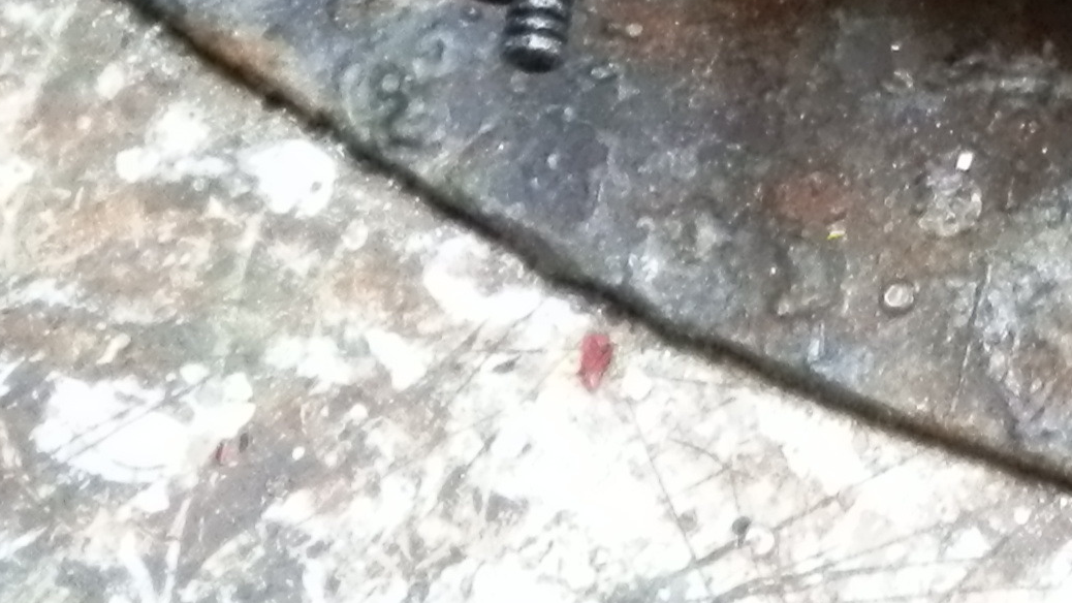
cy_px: -805
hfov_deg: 16.1
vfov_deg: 8.8
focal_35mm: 126
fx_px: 3582
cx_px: 1414
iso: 400
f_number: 3.1
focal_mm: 5
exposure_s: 1/80
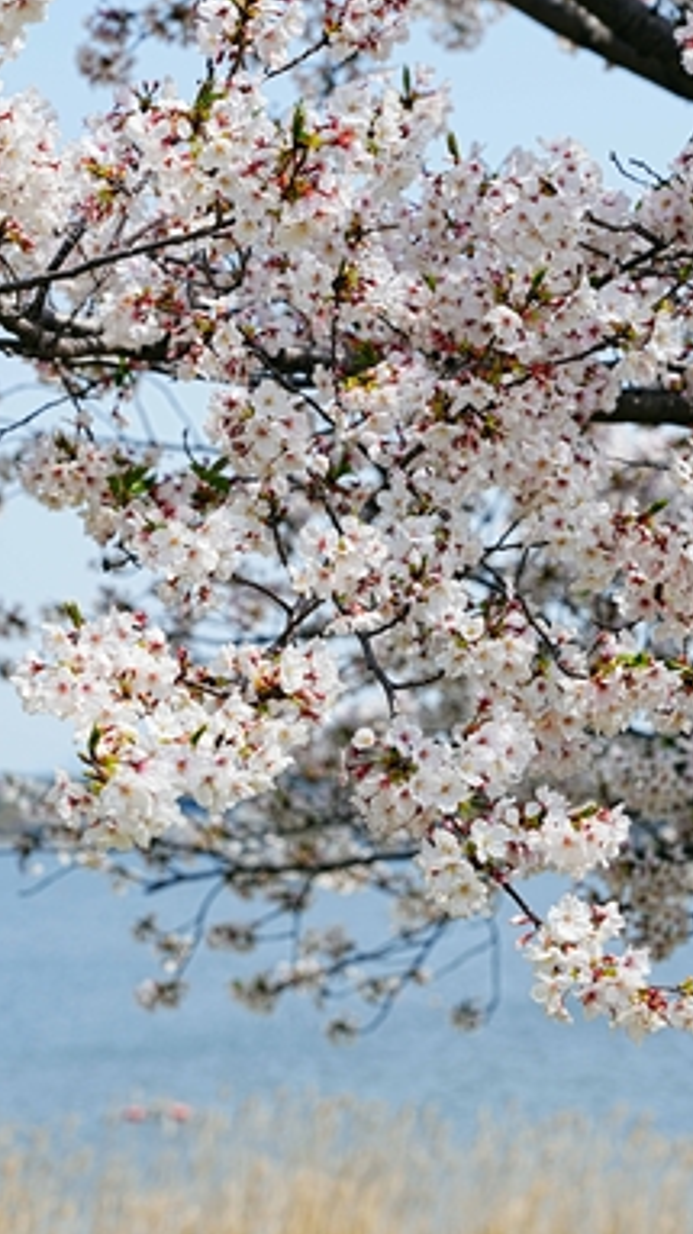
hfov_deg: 10.5
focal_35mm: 115
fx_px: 3763
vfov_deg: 18.6
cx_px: 369
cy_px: 628
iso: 100
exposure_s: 1/400
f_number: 7.1
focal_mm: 105
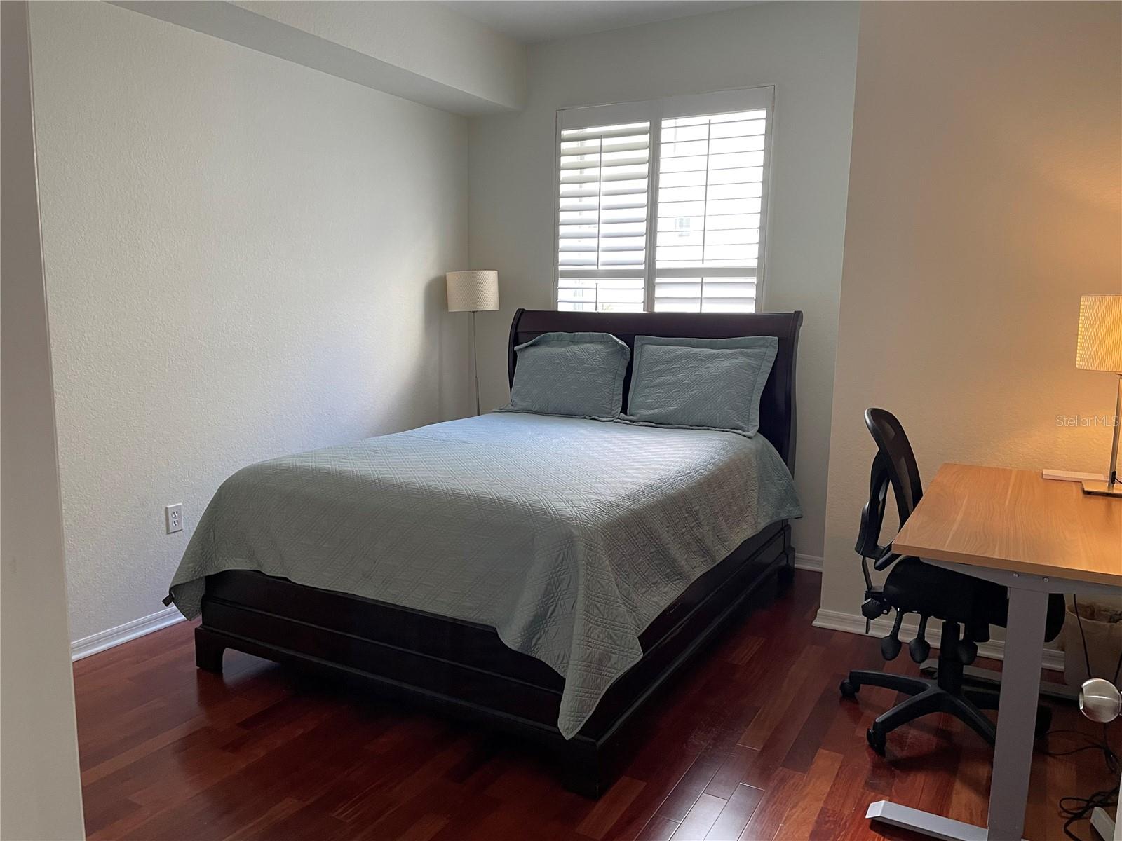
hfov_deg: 67.3
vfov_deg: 53.1
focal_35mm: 26
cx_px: 561
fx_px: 843
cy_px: 420
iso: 200
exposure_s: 1/60
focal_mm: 4.2
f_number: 1.6
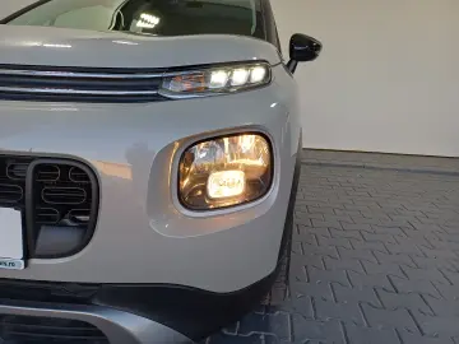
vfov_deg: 54.9
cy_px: 172
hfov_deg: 69.4
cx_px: 230
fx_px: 331
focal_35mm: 25
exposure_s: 1/100
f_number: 1.8
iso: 80
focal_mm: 4.65
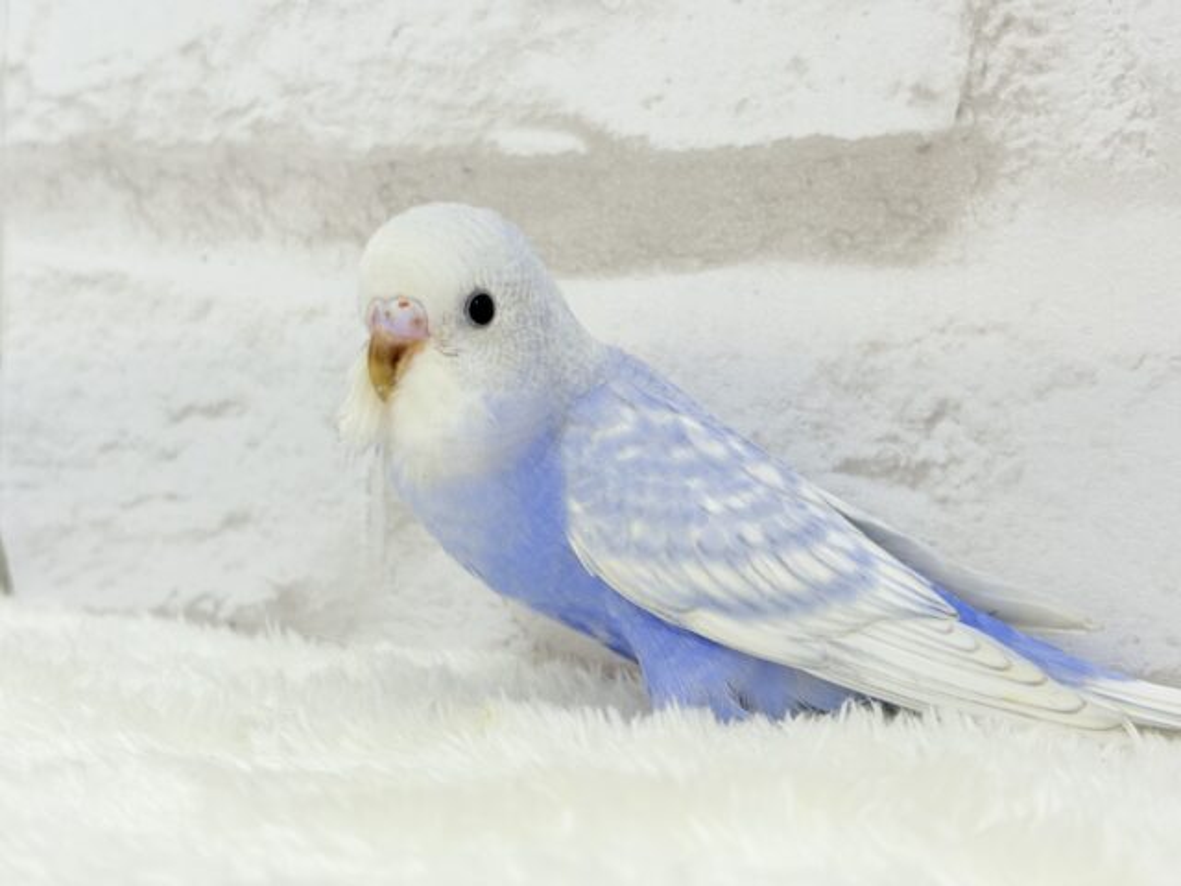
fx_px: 1774
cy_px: 443
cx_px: 590
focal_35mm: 52
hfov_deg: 36.8
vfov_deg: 28.0
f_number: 1.6
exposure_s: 1/50
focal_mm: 5.96
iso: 40
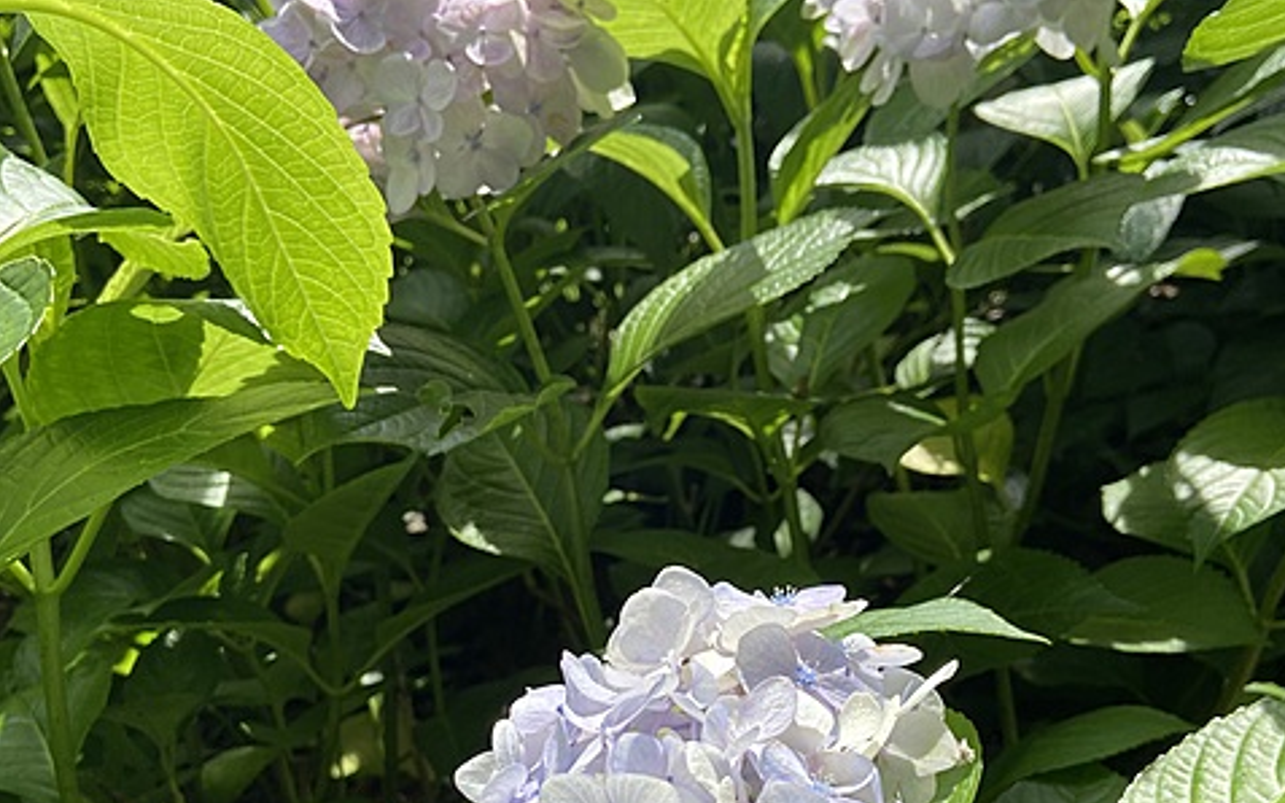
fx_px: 1296
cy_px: 577
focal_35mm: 37
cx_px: 644
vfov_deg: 33.9
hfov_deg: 52.8
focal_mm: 4.25
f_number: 1.8
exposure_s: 1/949
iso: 32
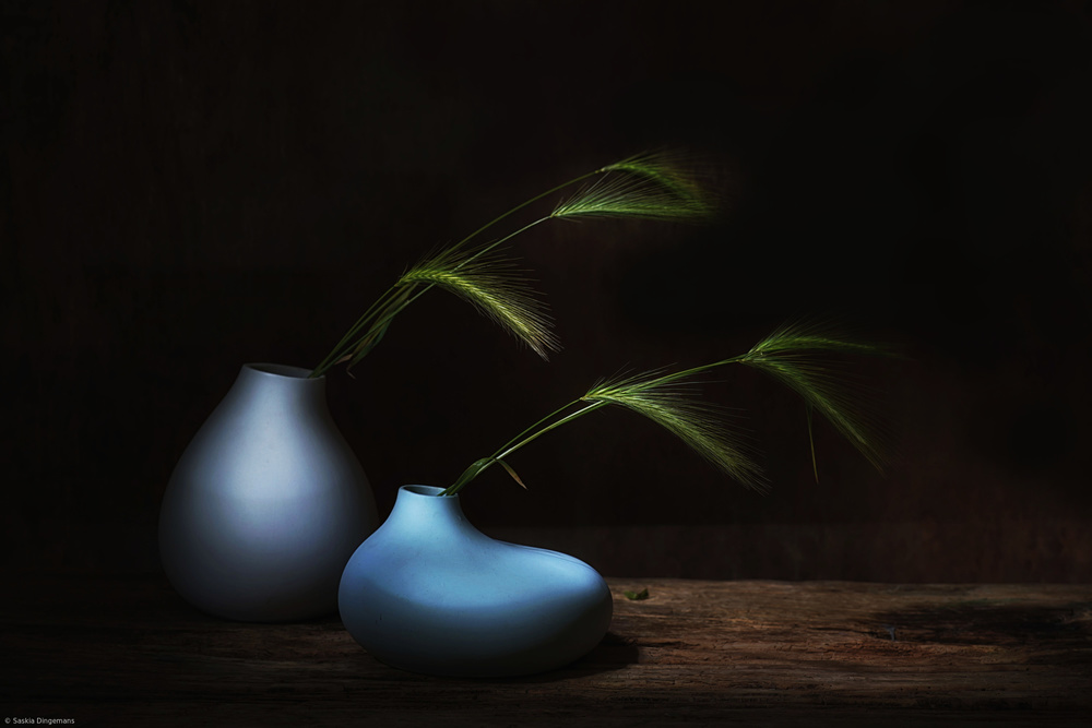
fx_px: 2427
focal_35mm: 80
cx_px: 546
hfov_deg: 25.4
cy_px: 364
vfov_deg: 17.1
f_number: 8
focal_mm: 80
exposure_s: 13
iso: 50
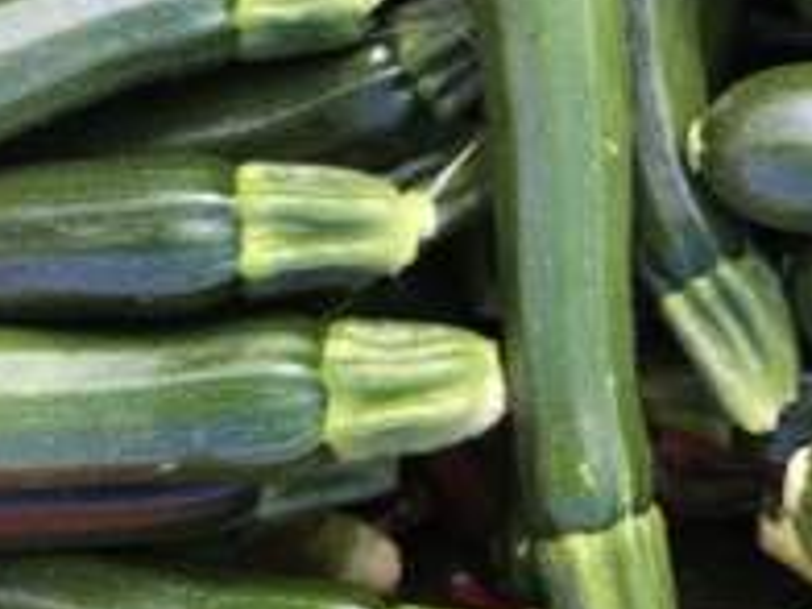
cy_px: 66
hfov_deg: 25.2
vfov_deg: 19.1
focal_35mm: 76
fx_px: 1783
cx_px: 661
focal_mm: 3.99
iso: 20
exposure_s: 1/392
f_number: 1.8
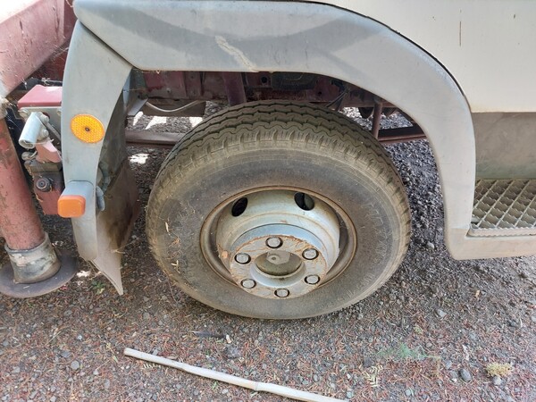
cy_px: 201
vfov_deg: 54.9
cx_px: 268
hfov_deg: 69.4
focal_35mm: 25
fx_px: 387
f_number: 1.8
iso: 40
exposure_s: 1/50
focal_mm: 5.23
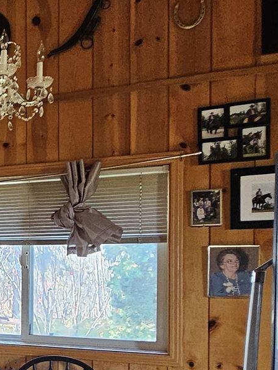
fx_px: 536
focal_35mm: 50
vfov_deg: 37.2
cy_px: 282
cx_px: -181
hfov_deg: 21.9
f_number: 2.2
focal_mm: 2.2
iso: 400
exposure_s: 1/60
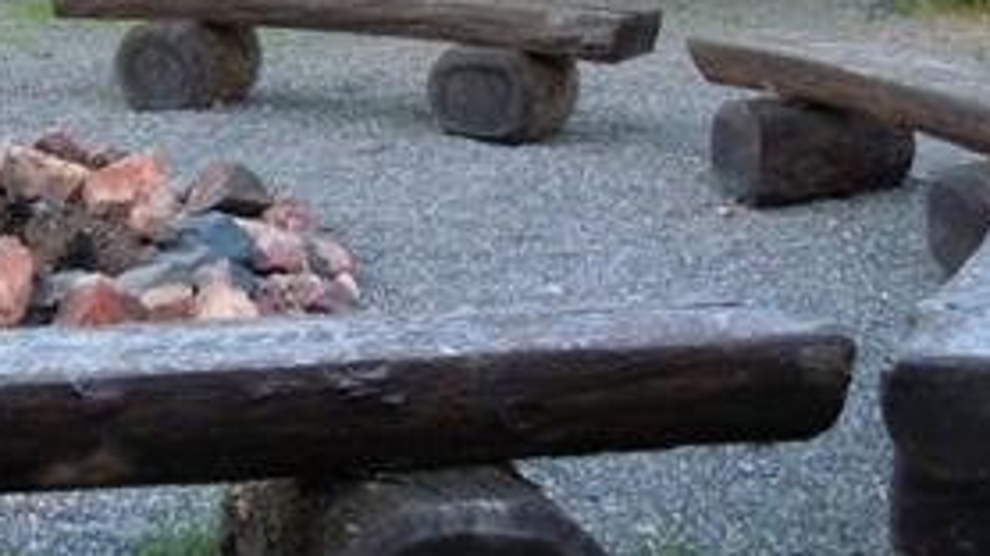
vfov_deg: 14.5
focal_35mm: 80
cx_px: 82
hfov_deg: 25.6
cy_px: -139
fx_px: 2099
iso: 160
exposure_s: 1/60
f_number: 3.6
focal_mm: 6.2
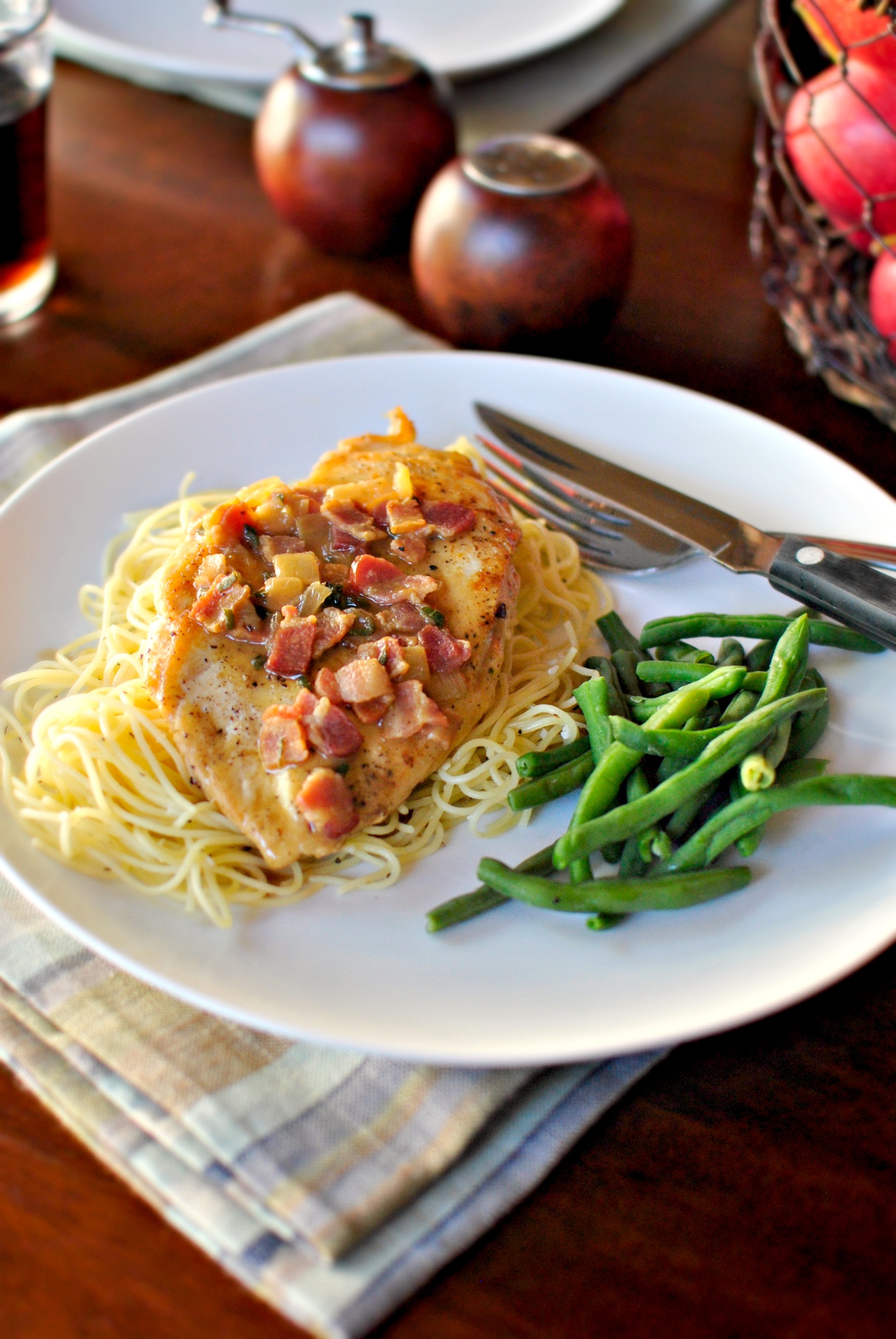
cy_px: 670
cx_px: 448
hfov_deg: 25.8
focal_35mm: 52
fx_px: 1954
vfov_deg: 37.8
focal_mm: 35
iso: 400
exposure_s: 1/160
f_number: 2.5
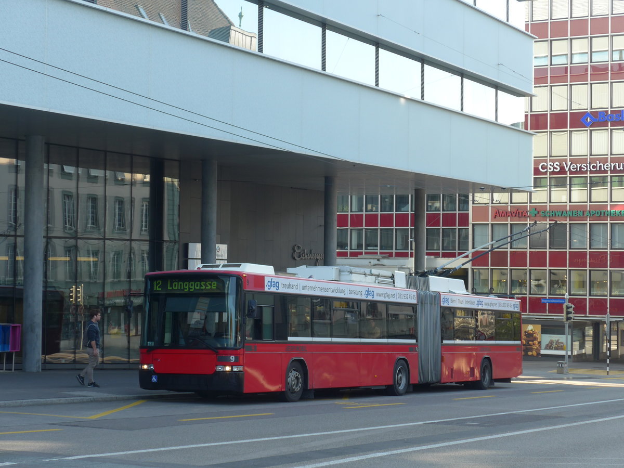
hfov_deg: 26.3
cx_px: 312
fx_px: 1334
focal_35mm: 74
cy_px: 234
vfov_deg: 19.9
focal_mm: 15
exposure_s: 1/100
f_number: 4.2
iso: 80
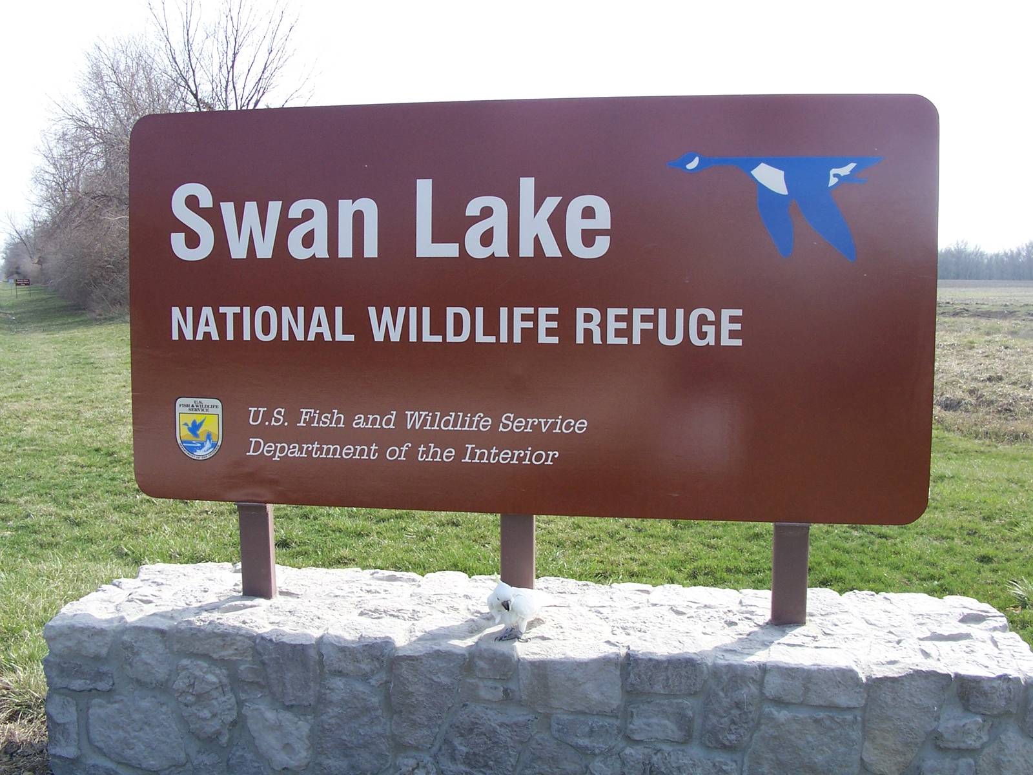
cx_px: 516
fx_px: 1044
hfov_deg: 52.6
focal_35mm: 35
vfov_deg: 40.7
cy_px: 388
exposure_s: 1/350
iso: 80
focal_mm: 6
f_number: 4
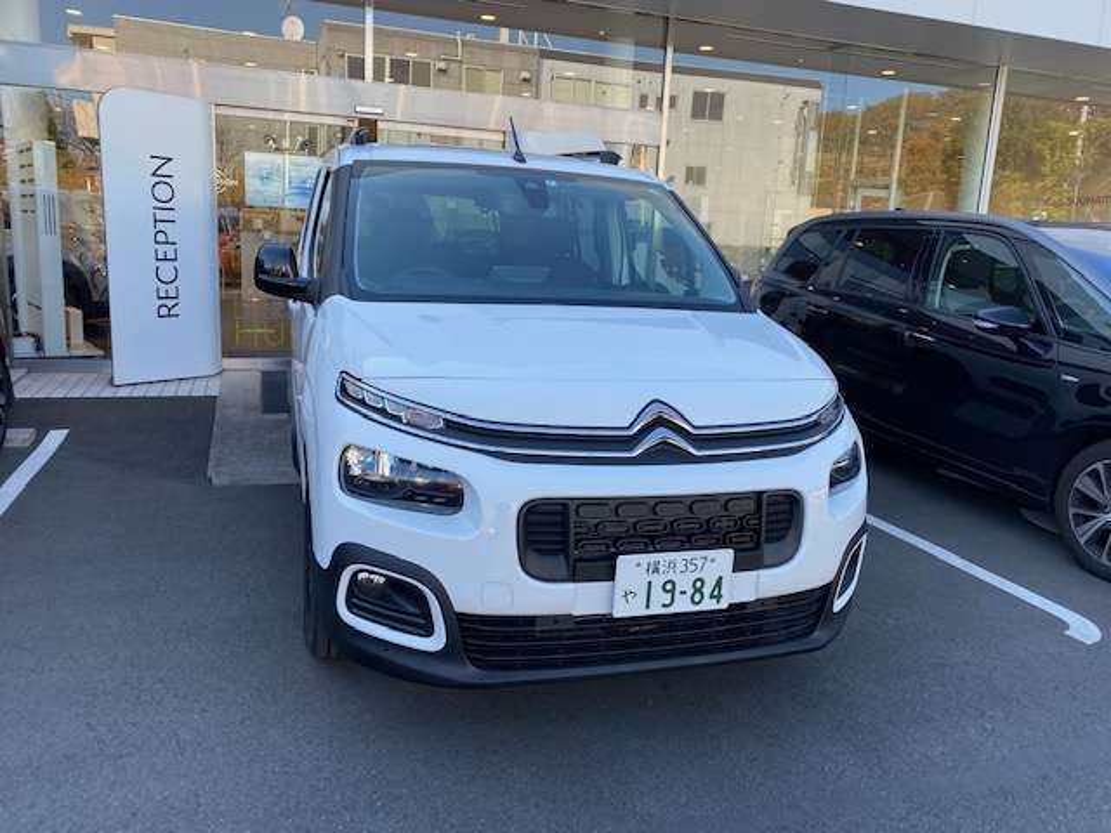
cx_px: 556
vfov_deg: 53.1
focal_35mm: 26
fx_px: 834
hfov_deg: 67.3
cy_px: 416
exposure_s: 1/418
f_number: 1.8
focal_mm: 4.25
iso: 32
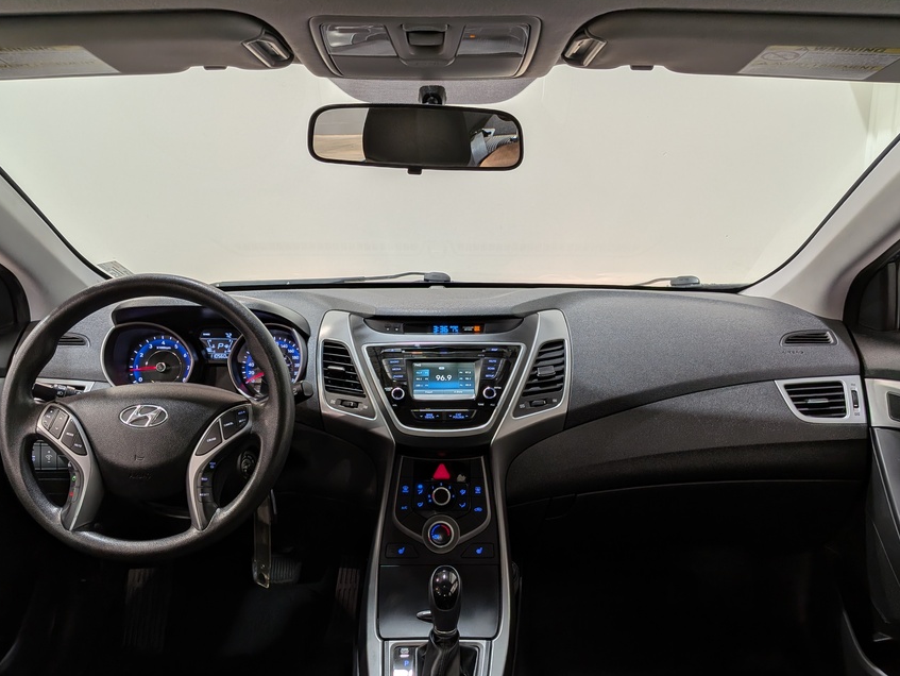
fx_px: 754
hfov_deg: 61.6
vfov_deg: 48.0
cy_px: 405
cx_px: 443
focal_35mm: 29
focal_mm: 4.53
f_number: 1.7
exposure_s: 1/119
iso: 28
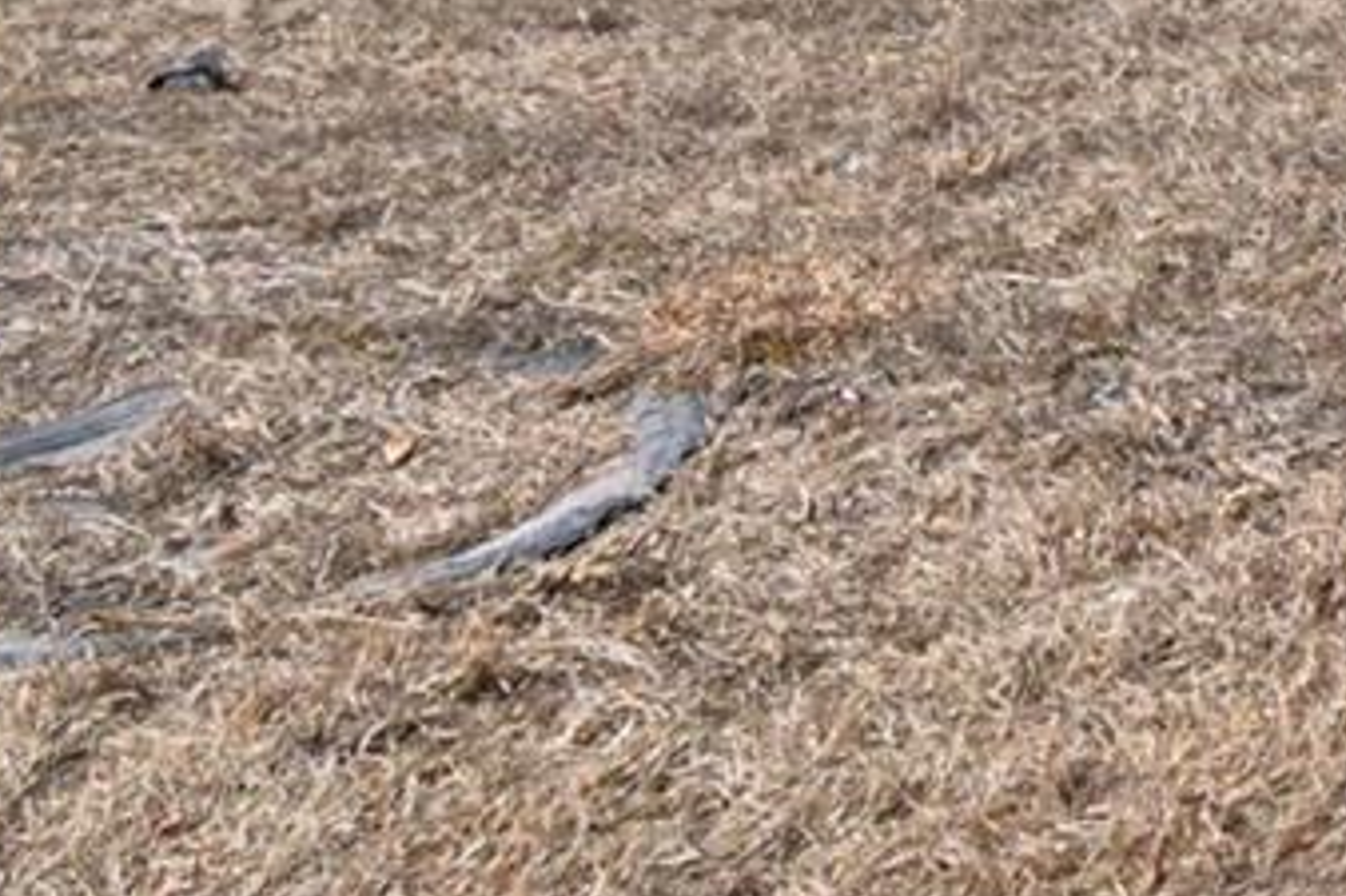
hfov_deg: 20.7
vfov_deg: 16.2
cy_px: -721
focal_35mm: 71
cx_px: 2361
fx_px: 2653
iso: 100
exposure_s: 1/1600
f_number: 4.5
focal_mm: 10
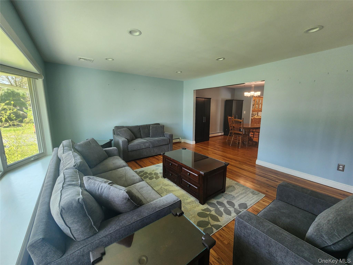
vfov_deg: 89.9
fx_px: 133
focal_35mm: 13
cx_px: 176
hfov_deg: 106.2
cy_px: 132
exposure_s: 1/60
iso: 125
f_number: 2.2
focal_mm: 2.2
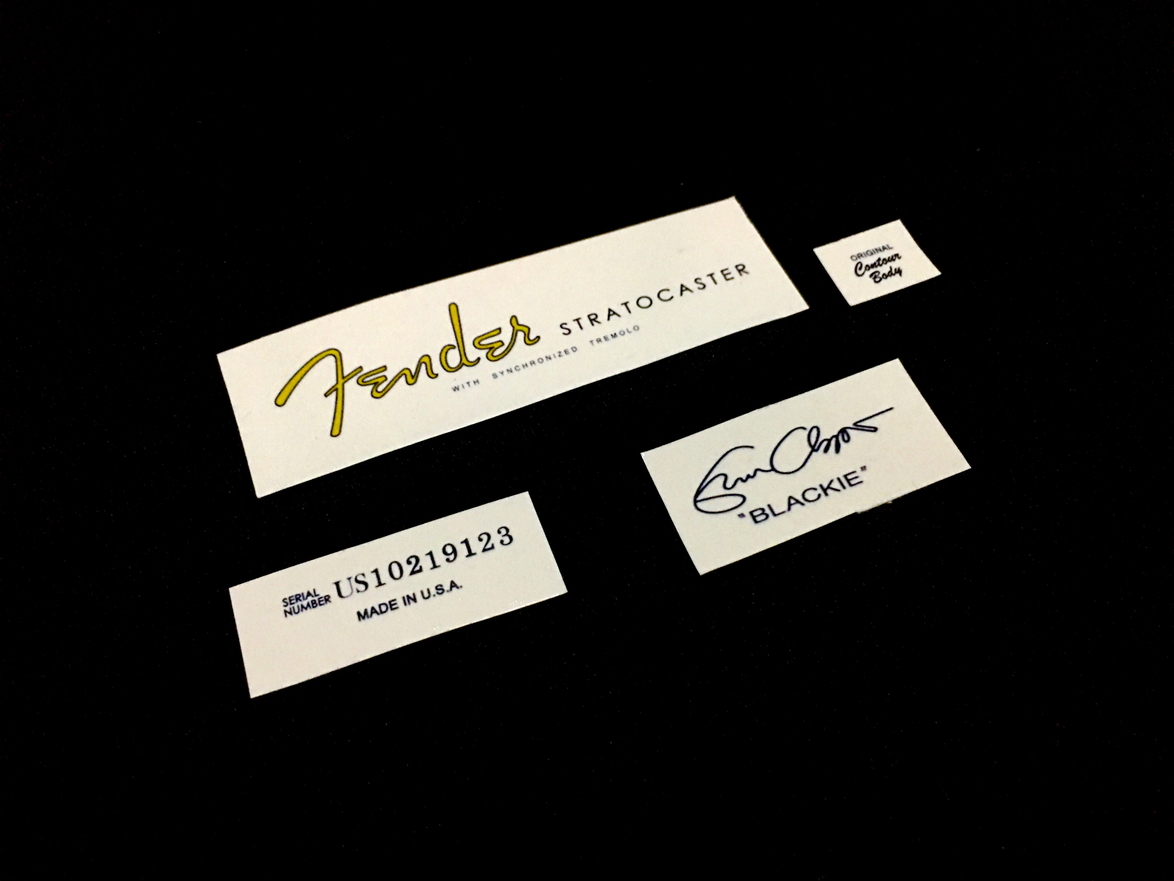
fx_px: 984
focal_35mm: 29
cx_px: 587
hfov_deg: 61.7
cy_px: 440
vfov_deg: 48.2
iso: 160
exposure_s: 1/8
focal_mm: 4.15
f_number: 2.2
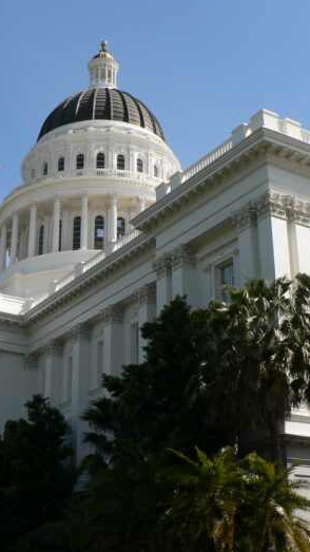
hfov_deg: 29.6
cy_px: 273
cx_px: 131
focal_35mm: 40
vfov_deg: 50.5
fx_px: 585
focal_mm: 6
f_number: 5
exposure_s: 1/400
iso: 80
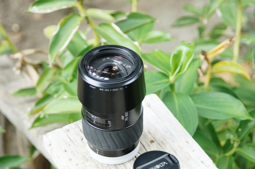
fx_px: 892
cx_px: 140
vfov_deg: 10.9
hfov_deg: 16.3
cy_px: 99
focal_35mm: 126
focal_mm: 70
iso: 320
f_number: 4.5
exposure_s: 1/160
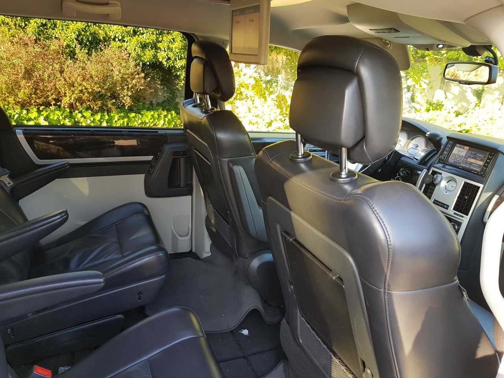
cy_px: 189
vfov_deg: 53.1
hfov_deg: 67.3
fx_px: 379
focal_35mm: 26
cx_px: 252
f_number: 1.7
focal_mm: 4.2
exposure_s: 1/50
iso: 50
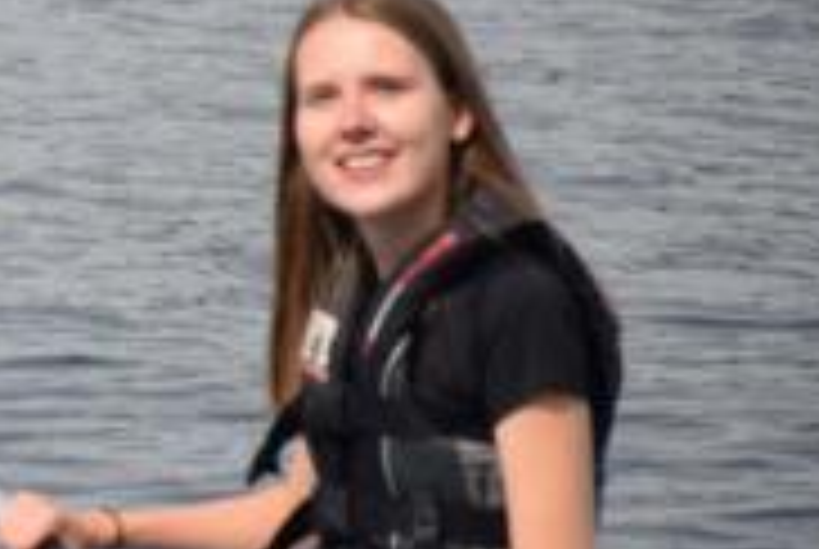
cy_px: 270
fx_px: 13125
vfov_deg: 2.4
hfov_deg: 3.6
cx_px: -225
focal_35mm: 576
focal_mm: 140
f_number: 7.1
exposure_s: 1/1600
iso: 400
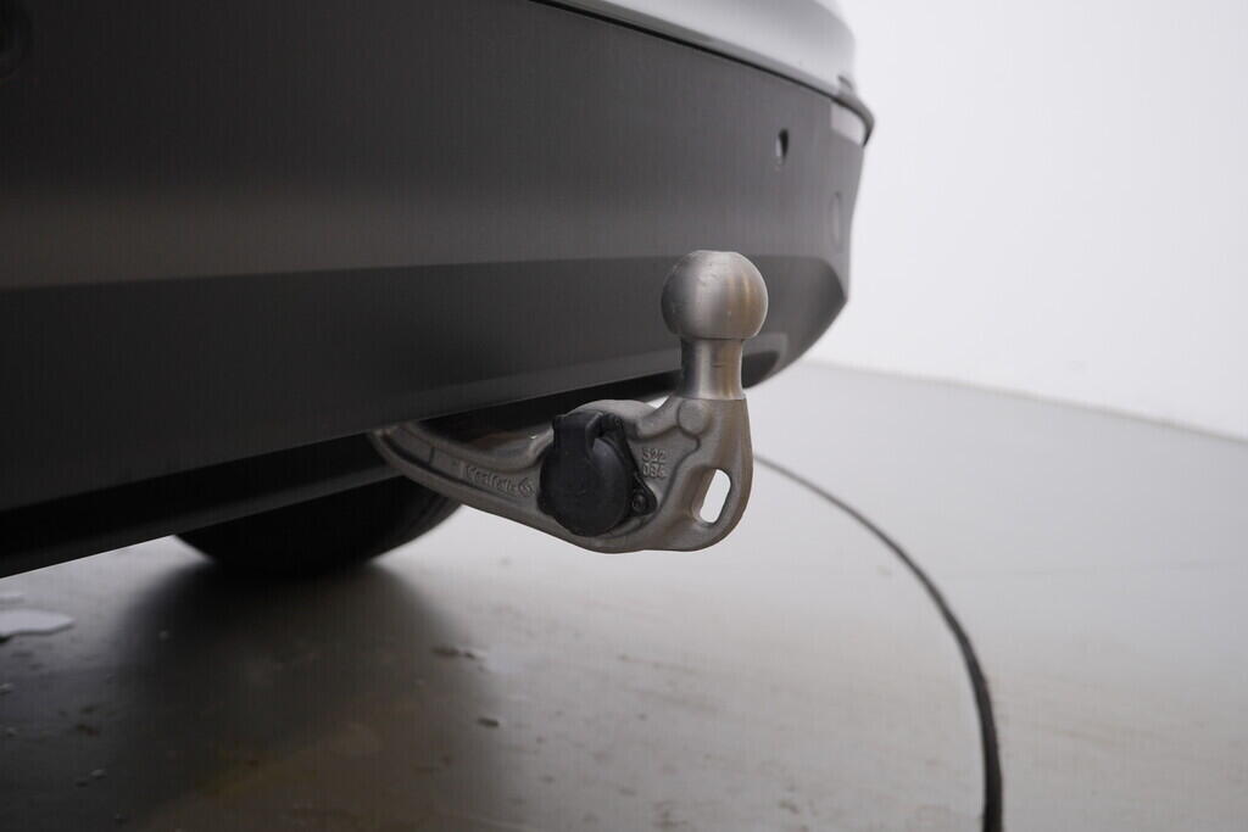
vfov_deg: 36.9
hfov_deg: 53.1
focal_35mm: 36
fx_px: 1248
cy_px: 416
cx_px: 624
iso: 125
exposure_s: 1/60
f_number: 3.5
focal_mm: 24
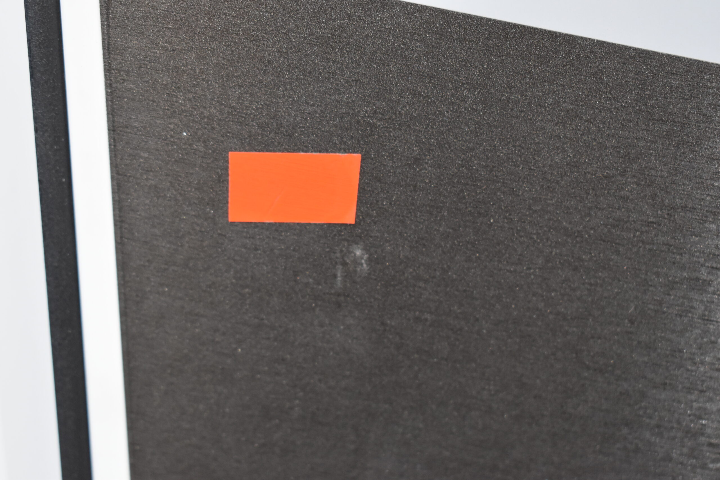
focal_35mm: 68
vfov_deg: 20.2
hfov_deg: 29.9
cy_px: 240
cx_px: 360
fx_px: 1350
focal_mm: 45
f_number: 5
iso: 1400
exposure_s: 1/60
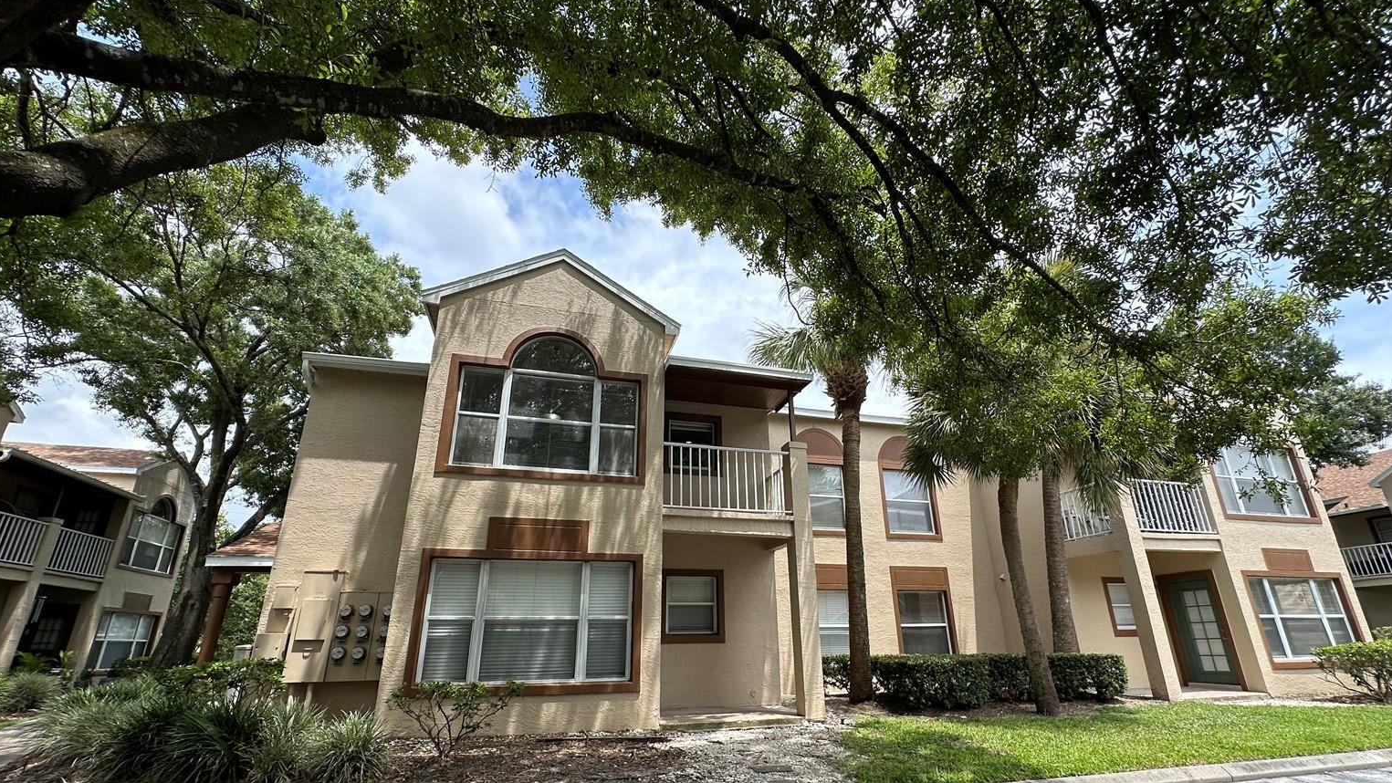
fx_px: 591
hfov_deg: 99.4
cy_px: 441
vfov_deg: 66.8
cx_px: 710
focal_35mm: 16
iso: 40
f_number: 2.2
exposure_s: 1/739
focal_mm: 2.22
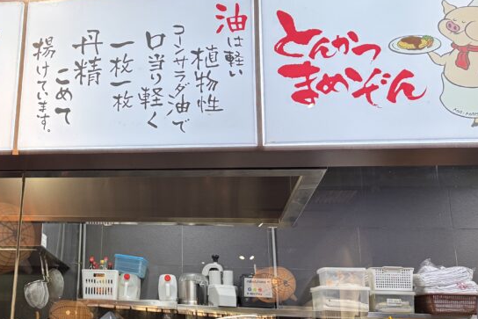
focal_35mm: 47
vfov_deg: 28.6
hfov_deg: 39.6
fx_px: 624
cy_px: 176
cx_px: 73
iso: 320
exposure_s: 1/60
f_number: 1.78
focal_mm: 6.76
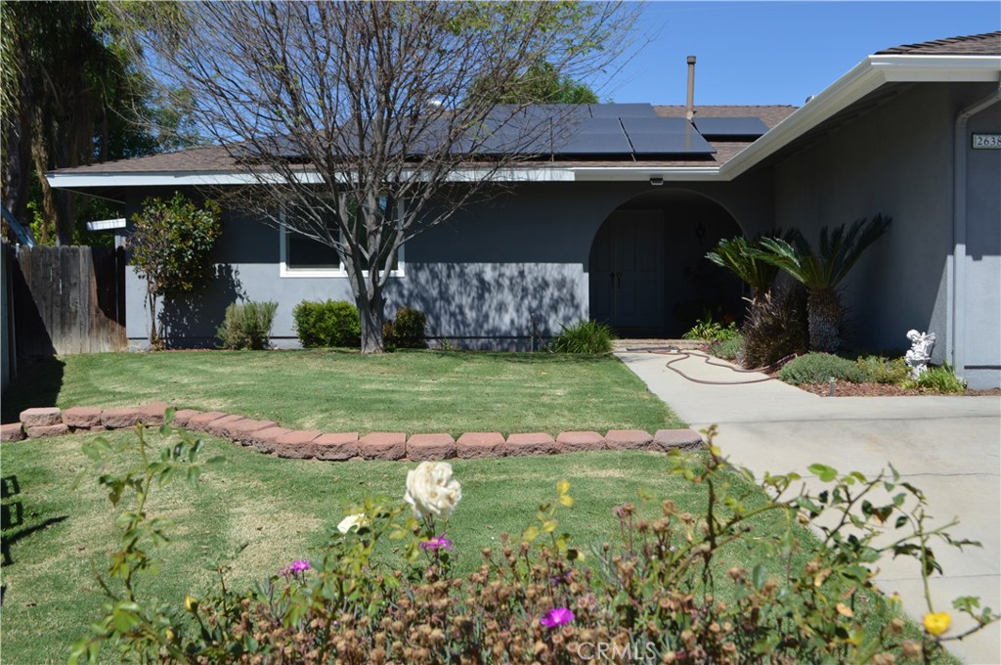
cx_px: 500
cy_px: 332
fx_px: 1000
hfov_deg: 53.2
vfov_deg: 36.8
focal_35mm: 36
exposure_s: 1/250
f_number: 8
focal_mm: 24
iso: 100
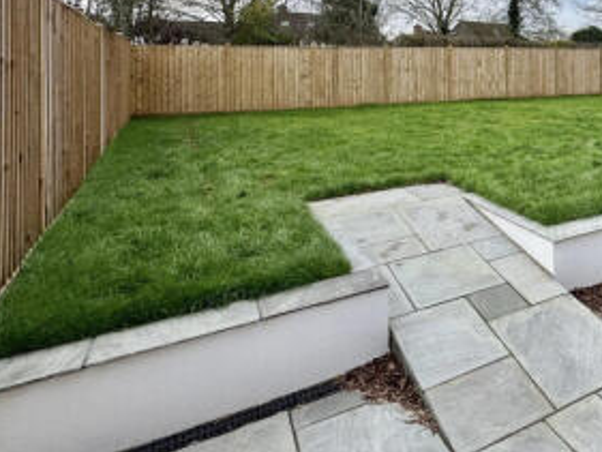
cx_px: 584
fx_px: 505
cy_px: 65
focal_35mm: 29
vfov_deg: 44.8
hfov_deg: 51.2
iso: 40
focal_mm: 2.22
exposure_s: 1/485
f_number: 2.2
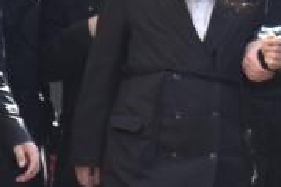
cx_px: 414
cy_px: 128
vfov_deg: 2.0
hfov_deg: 3.0
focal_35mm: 688
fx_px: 5365
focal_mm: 120
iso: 100
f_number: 4
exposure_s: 1/250
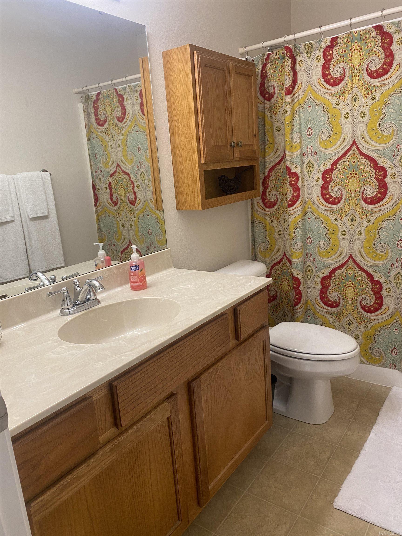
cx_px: 201
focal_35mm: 26
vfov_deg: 67.3
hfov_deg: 53.1
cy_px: 268
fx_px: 403
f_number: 1.8
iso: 80
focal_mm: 4.25
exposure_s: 1/60
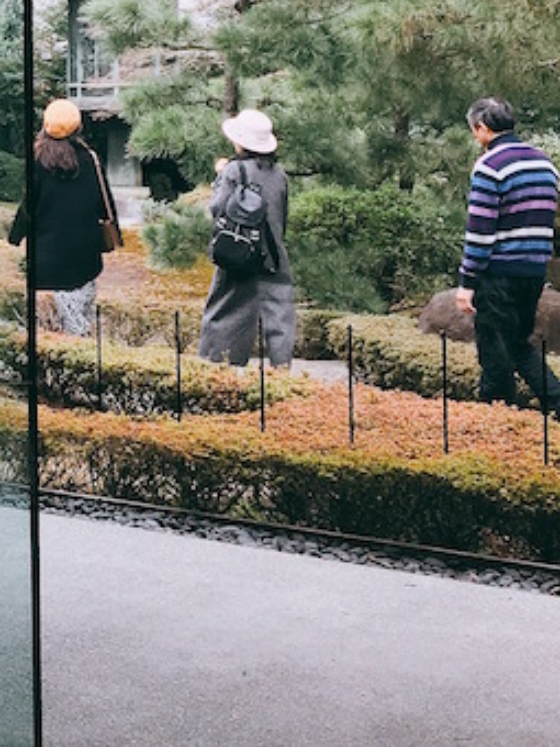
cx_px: -266
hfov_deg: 15.0
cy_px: 33
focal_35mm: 92
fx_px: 1984
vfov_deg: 20.7
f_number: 2.2
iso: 25
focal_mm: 4.15
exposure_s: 1/120
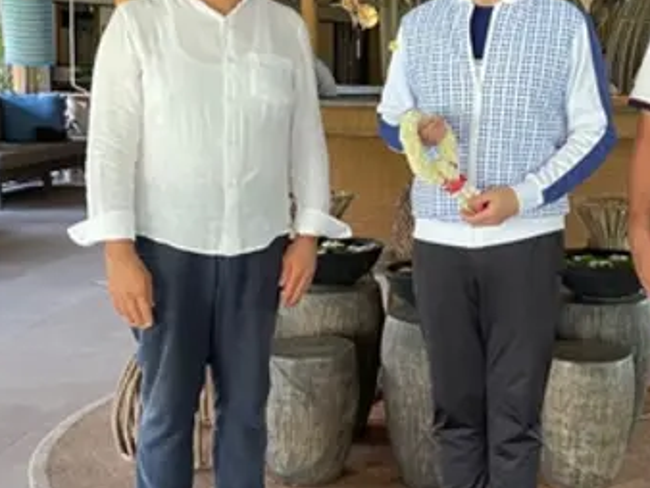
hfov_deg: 31.4
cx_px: 510
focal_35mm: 60
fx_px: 1127
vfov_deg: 24.4
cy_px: 208
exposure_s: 1/60
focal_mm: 4.2
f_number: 1.6
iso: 250
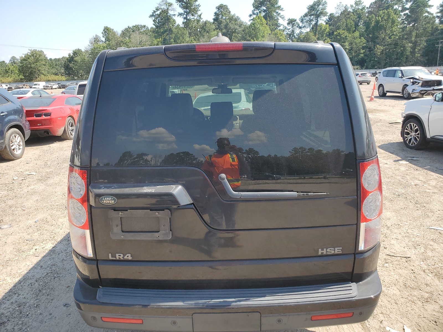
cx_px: 222
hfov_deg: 67.3
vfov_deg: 53.1
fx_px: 333
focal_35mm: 26
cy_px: 166
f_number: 1.5
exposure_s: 1/714
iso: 50
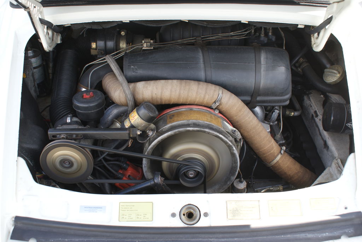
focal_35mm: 39
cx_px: 181
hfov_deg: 49.5
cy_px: 121
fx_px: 393
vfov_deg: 34.3
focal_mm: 26
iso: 100
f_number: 5.6
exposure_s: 1/60
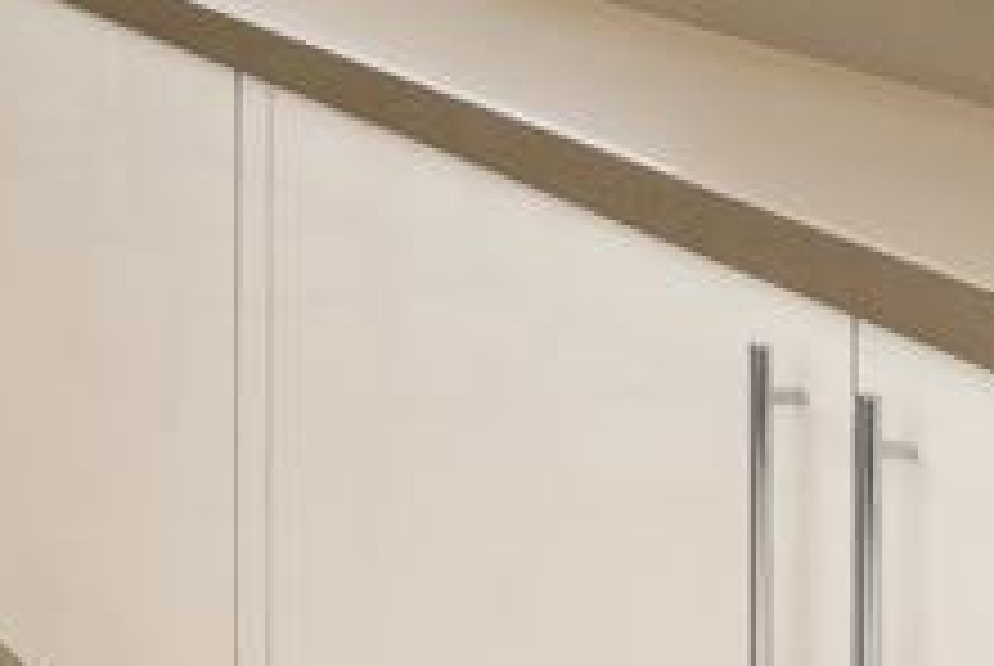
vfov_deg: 16.2
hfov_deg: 16.6
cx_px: -1205
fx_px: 2046
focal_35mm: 74
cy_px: -441
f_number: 8
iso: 500
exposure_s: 1/5
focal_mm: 16
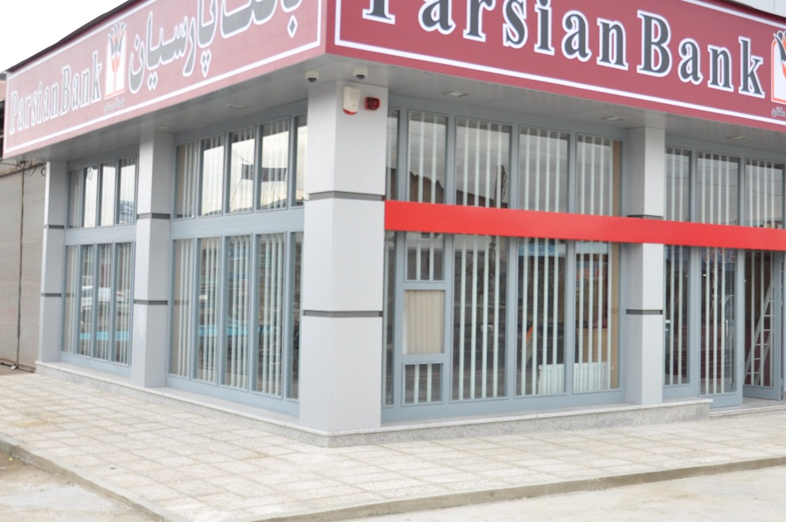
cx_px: 511
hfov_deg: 40.0
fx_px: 1068
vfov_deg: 27.4
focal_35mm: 49
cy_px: 222
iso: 200
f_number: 5.6
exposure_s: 1/40
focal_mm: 24
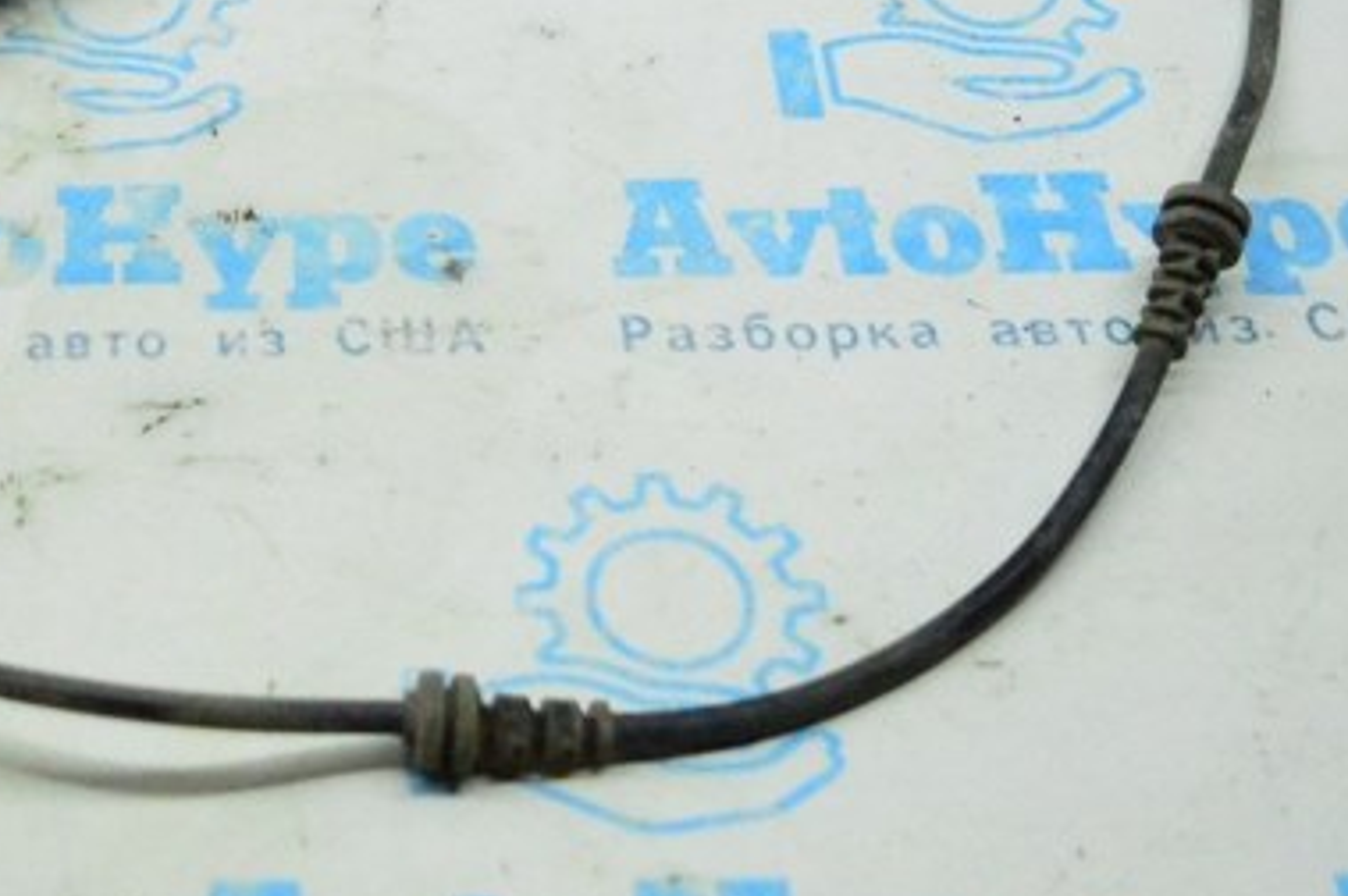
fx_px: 3030
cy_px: -144
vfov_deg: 16.2
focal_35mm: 81
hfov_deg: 23.8
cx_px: -57
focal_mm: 20
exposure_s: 1/1000
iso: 6400
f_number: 3.8
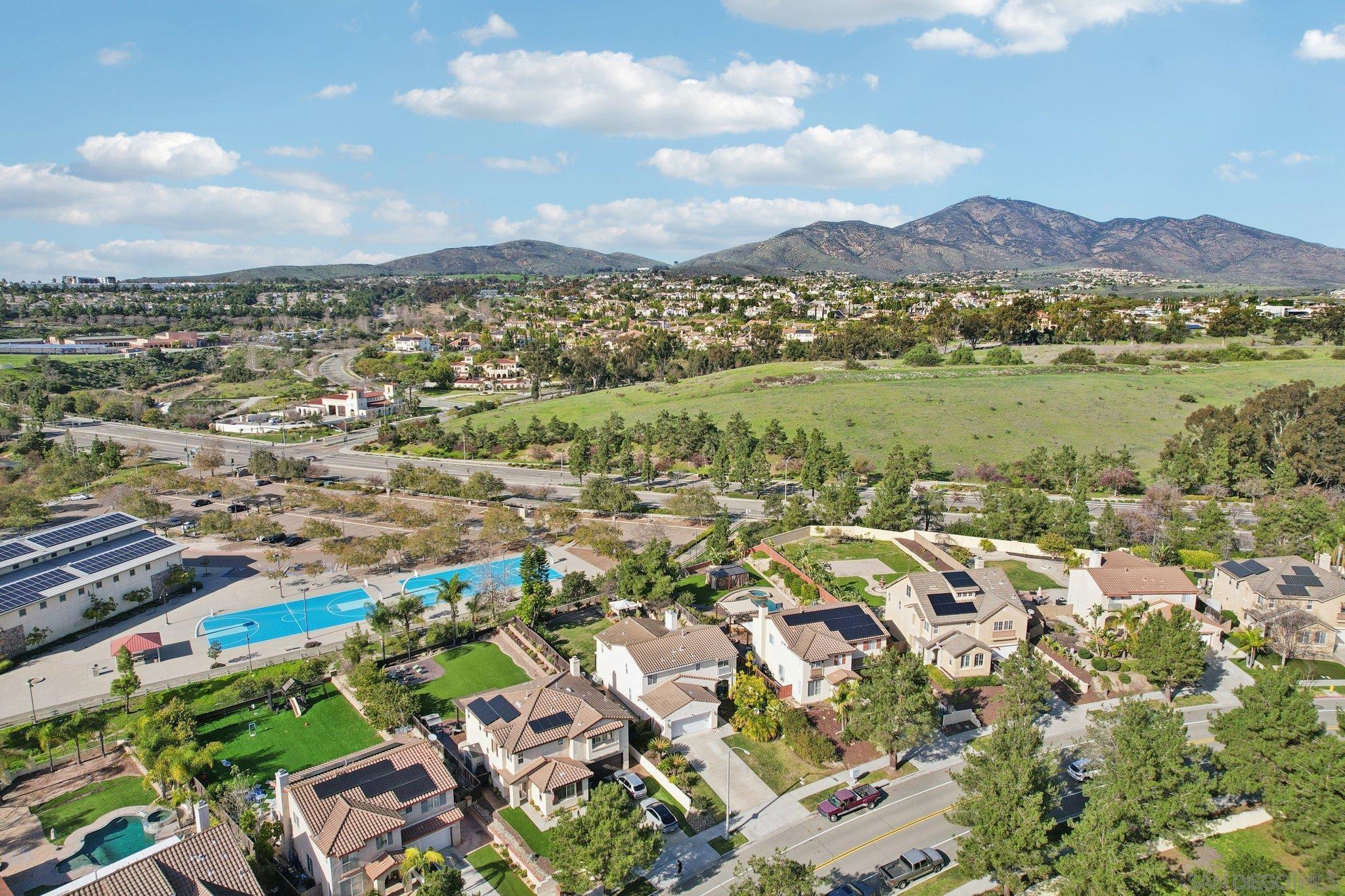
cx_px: 672
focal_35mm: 22
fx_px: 822
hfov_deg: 78.6
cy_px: 448
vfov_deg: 57.2
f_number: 2.8
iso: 120
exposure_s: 1/2000
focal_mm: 8.4
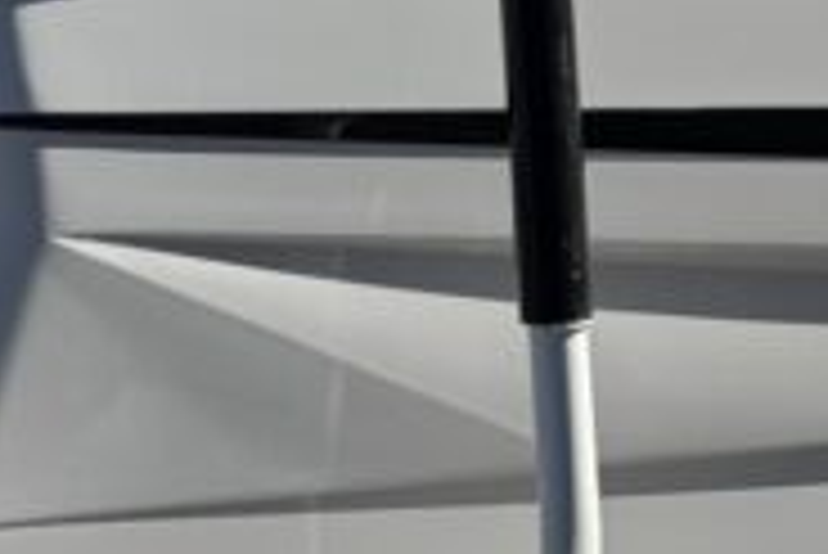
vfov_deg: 8.7
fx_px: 3614
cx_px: 880
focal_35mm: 157
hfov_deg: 12.9
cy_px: 68
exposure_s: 1/4255
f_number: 1.6
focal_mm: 5.96
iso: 50
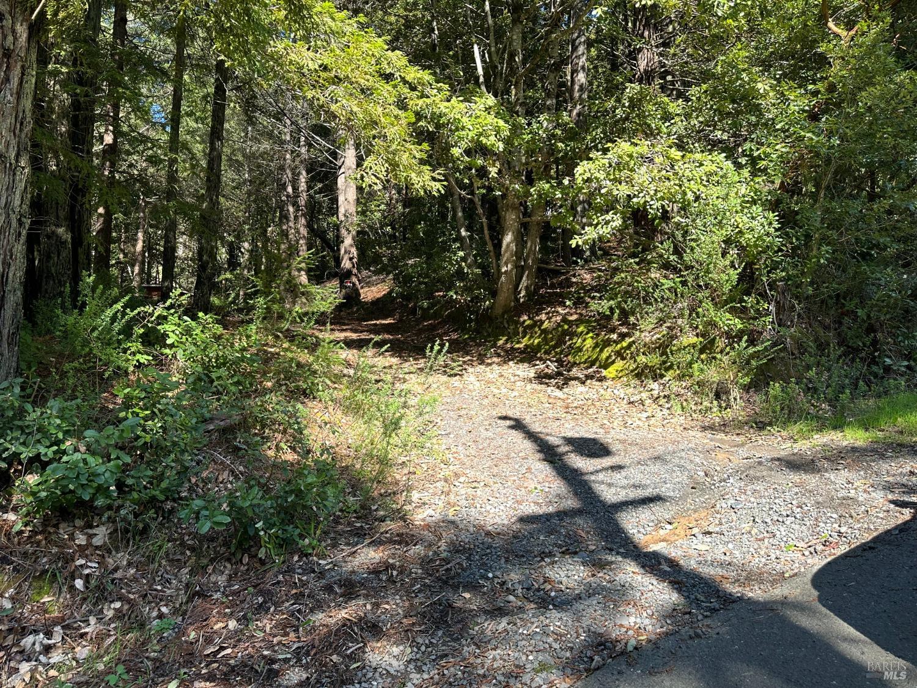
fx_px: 636
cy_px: 344
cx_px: 458
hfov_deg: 71.6
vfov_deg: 56.8
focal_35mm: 24
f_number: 1.78
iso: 80
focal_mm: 6.86
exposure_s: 1/293
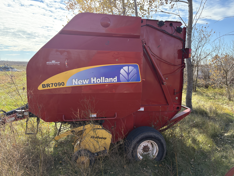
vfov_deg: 53.1
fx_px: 176
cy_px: 88
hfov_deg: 67.3
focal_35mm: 26
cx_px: 117
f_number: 1.6
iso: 64
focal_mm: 5.96
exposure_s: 1/1081
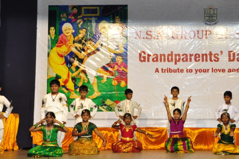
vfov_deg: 13.9
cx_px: 147
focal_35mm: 98
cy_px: 45
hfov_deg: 20.8
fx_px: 650
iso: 800
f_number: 8
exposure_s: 1/60
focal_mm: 38
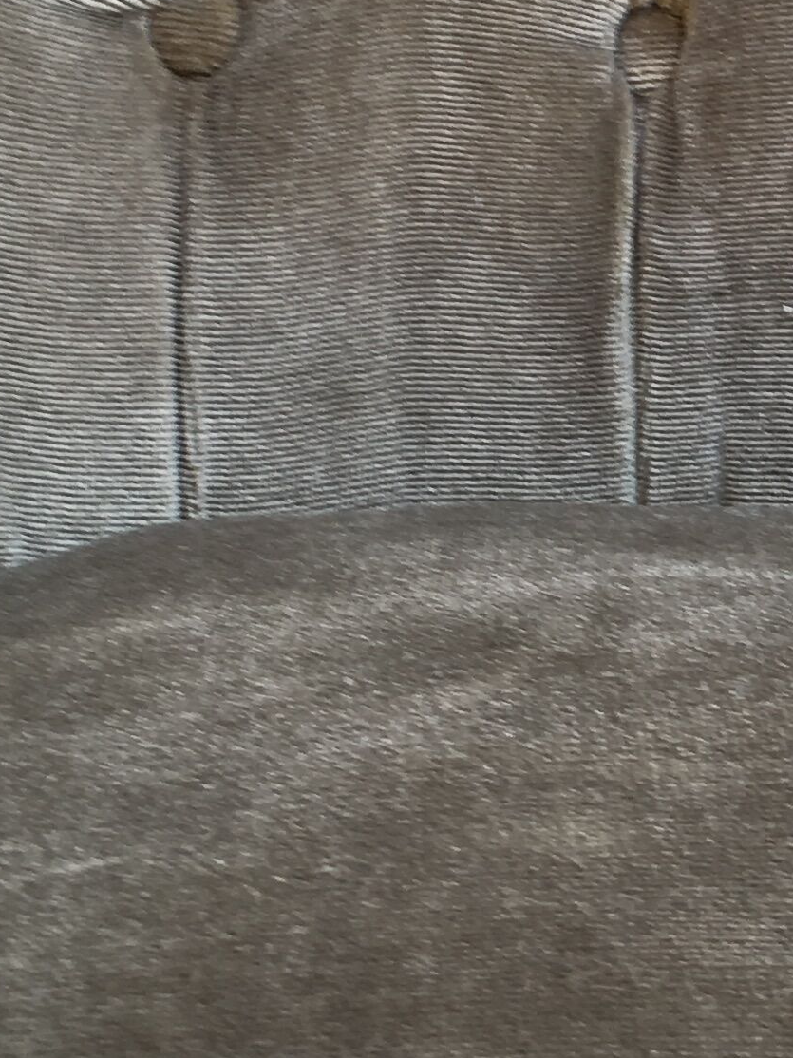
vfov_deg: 18.7
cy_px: 552
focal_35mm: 105
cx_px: 757
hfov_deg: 13.9
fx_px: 3208
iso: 25
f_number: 2.2
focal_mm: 4.15
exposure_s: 1/50
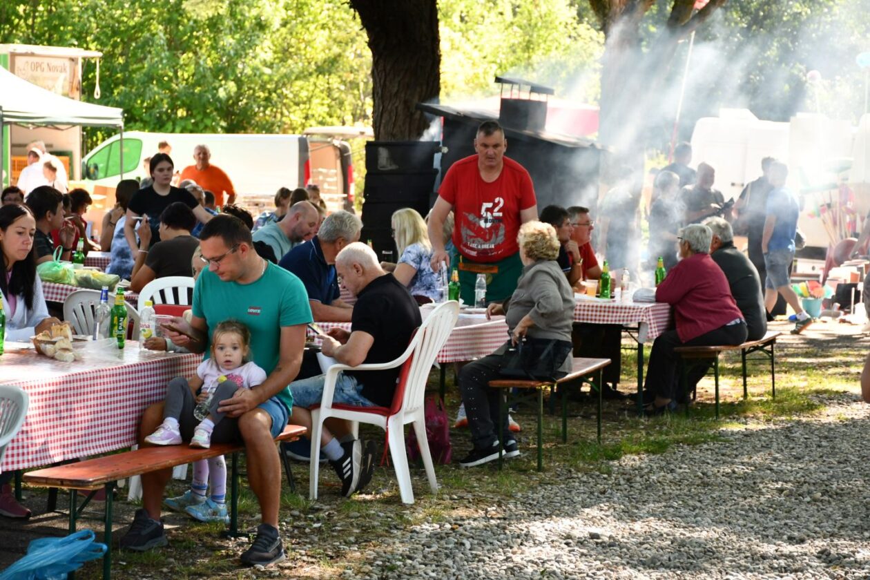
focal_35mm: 105
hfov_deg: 19.5
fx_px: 2537
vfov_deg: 13.0
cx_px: 435
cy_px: 290
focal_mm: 70
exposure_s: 1/250
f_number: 5
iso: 640
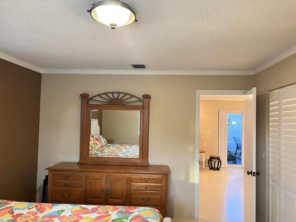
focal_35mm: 26
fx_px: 222
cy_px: 111
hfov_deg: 67.3
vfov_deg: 53.1
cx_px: 148
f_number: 1.5
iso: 320
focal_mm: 5.7
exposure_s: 1/60
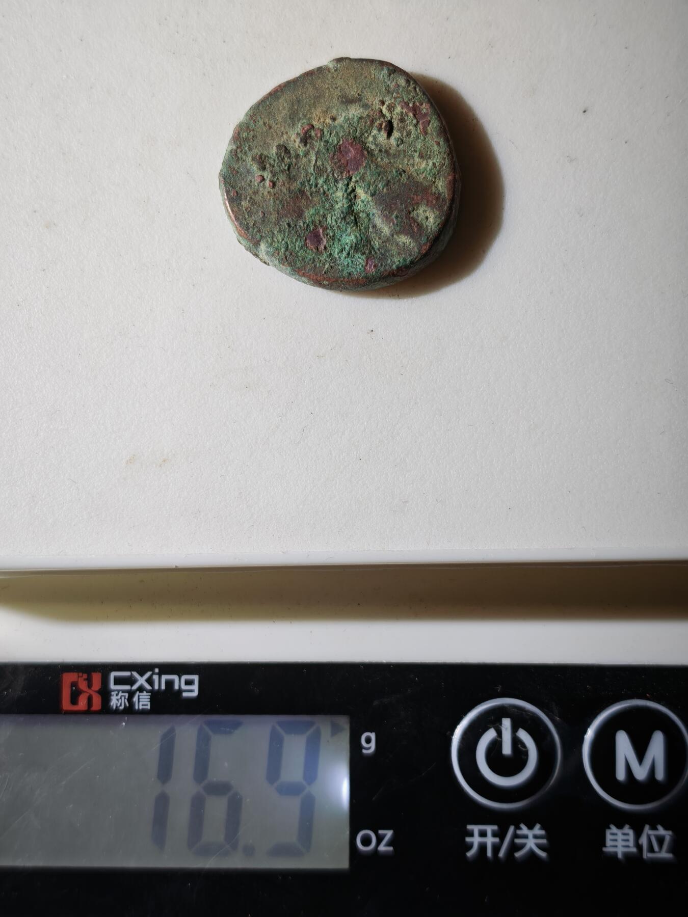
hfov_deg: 29.1
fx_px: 1325
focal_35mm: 50
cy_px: 458
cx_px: 344
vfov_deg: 38.2
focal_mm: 5.85
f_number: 1.63
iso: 50
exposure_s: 1/282
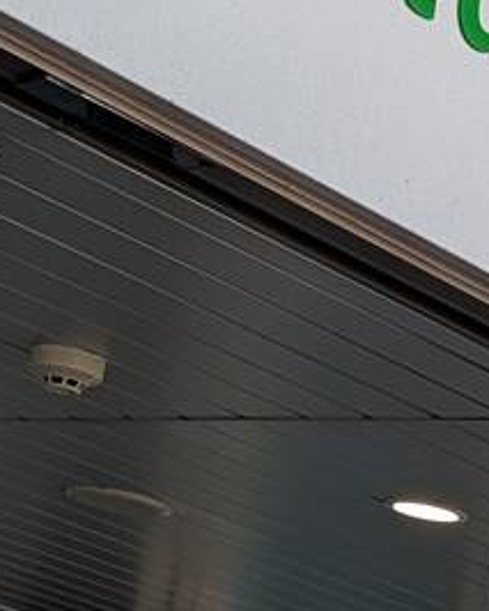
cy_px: 106
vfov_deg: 13.6
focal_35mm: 141
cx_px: 47
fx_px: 2549
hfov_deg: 10.9
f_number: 1.68
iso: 32
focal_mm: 6.9
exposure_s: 1/348
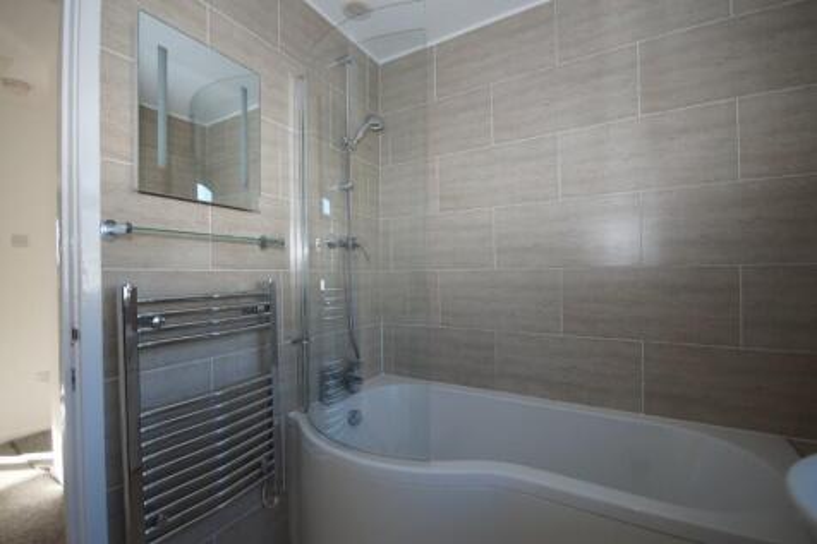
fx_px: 340
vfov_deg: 77.3
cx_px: 408
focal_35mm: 15
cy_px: 272
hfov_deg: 100.4
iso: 200
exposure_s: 1/60
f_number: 5.6
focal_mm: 10
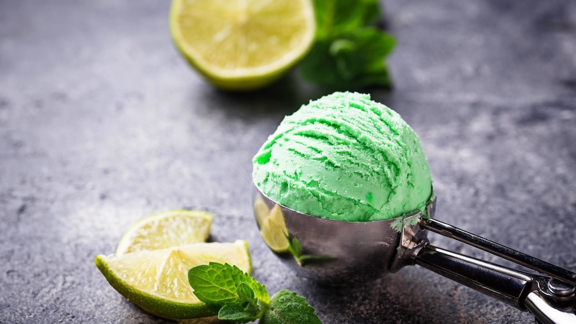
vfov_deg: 10.9
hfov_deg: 19.3
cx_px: 290
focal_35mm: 111
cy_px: 157
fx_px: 1696
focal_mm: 105
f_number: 9
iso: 100
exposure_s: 1/100
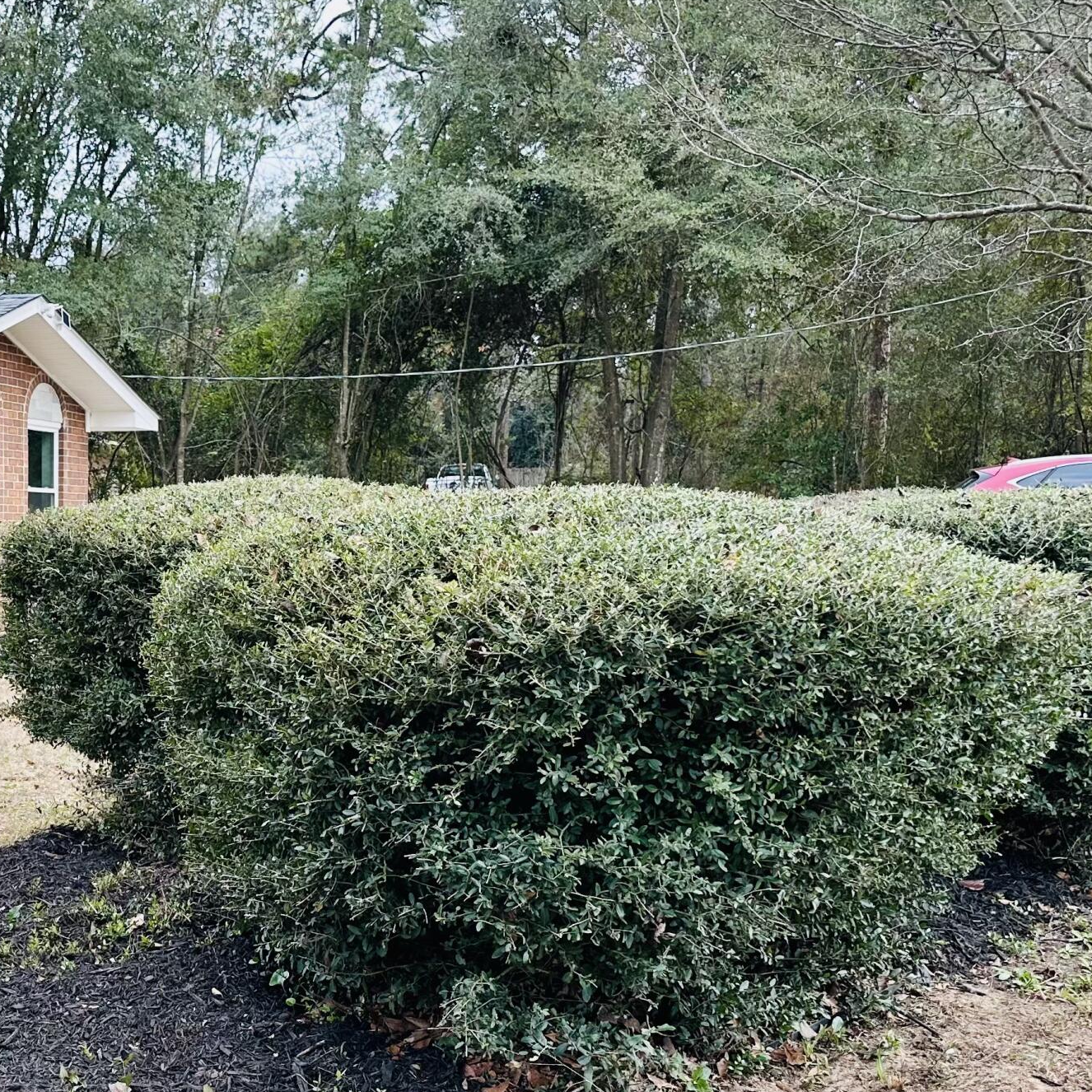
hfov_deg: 33.7
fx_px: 1713
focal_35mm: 48
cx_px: 133
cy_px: 698
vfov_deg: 35.1
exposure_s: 1/121
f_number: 1.78
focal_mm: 6.86
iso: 80
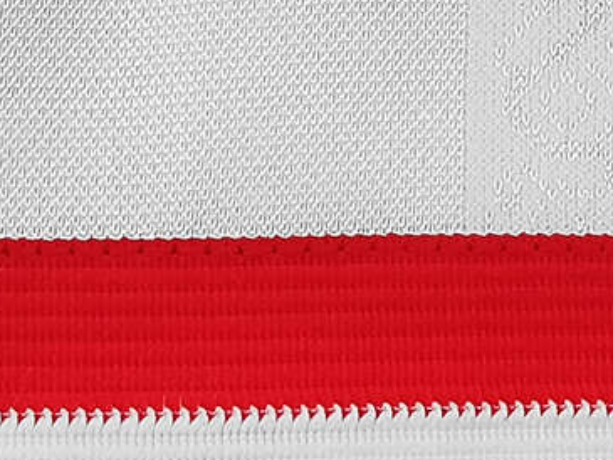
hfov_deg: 9.0
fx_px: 3879
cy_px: -378
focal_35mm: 219
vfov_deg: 6.6
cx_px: 647
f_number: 1.8
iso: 100
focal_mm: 5.58
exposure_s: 1/100
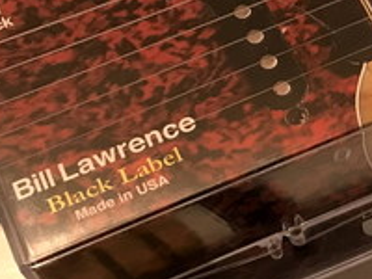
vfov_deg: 13.8
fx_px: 1096
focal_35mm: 102
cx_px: 502
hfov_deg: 17.8
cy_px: 398
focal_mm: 3.99
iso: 50
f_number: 1.8
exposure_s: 1/15
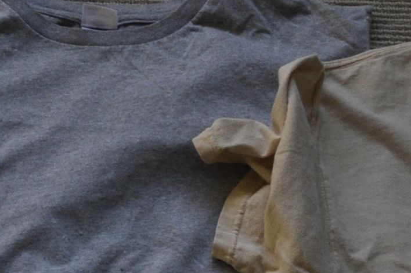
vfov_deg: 6.8
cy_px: 349
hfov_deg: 9.9
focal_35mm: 200
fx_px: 2280
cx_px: -228
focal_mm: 22
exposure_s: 1/100
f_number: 5
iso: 400
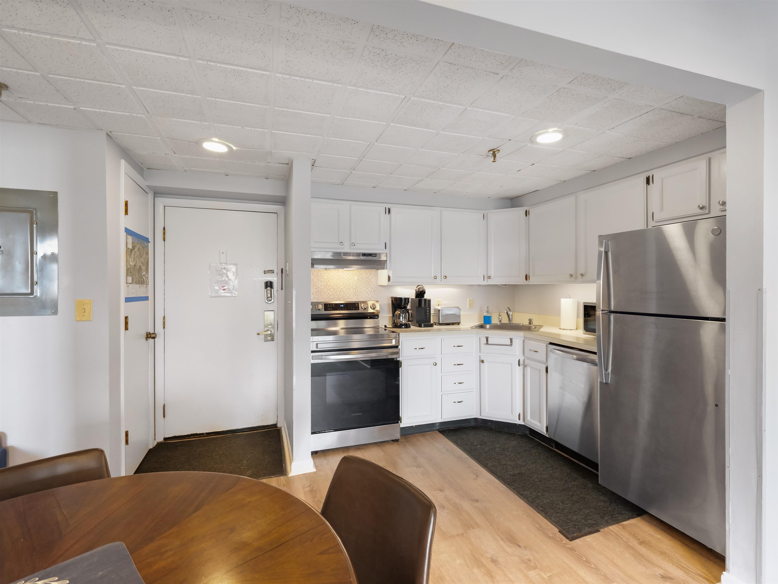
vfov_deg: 78.1
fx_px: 360
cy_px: 292
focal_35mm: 16
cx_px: 389
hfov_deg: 94.5
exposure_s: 1/60
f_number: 2.8
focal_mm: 8
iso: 640
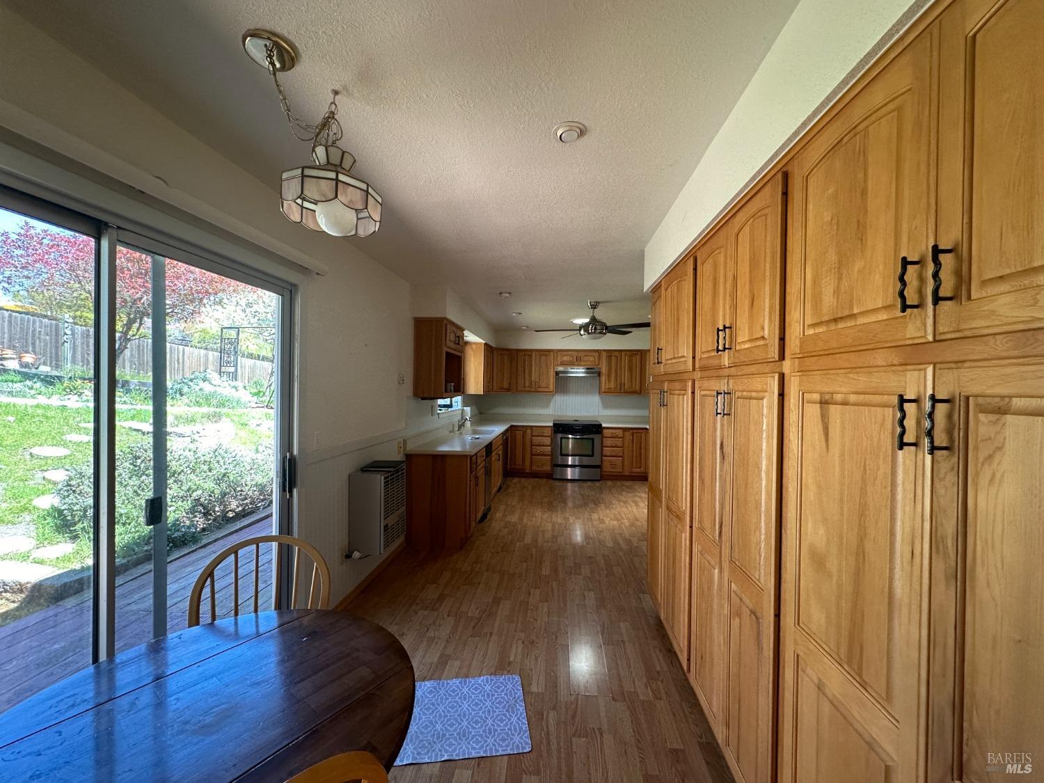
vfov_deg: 85.7
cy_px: 392
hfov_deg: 102.1
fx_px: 422
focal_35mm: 14
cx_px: 522
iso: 100
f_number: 2.2
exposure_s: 1/99
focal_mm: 2.22
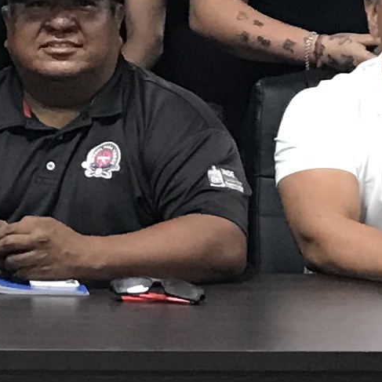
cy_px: 49
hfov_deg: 8.1
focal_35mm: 205
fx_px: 2559
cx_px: -413
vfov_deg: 8.5
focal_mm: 3.99
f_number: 1.8
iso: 50
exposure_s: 1/15
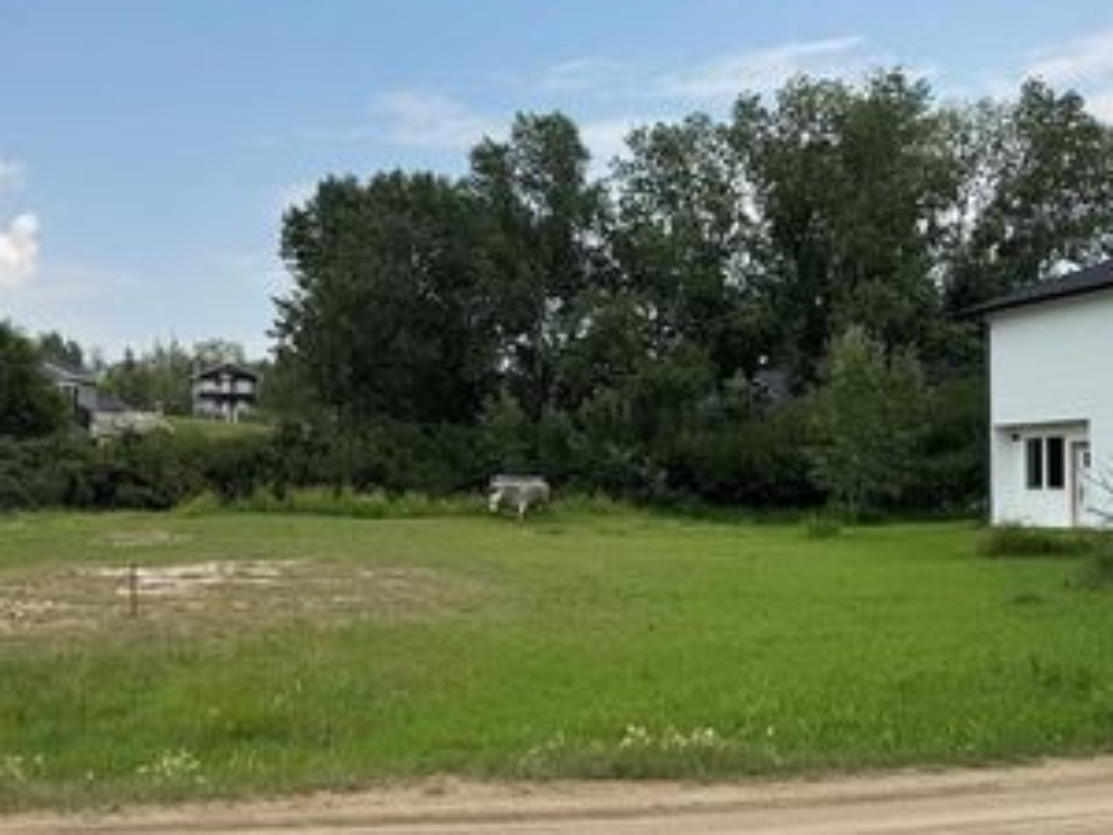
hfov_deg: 45.1
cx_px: 271
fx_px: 1286
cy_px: 466
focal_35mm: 40
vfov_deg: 35.9
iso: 80
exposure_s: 1/3802
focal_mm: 6.76
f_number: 1.78
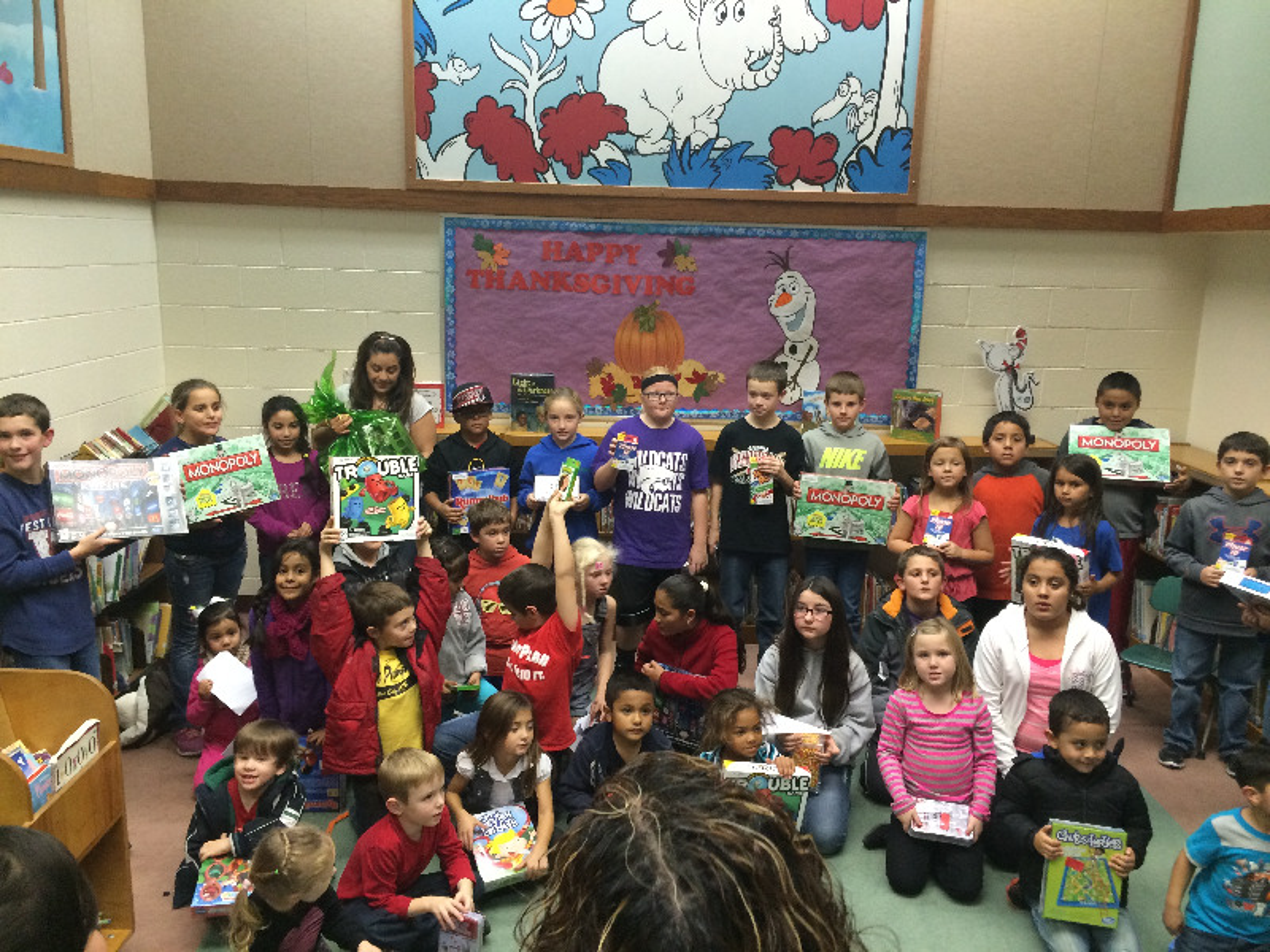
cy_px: 476
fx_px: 1064
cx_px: 635
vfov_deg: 48.2
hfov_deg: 61.7
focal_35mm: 29
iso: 200
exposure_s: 1/30
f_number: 2.2
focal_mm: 4.15
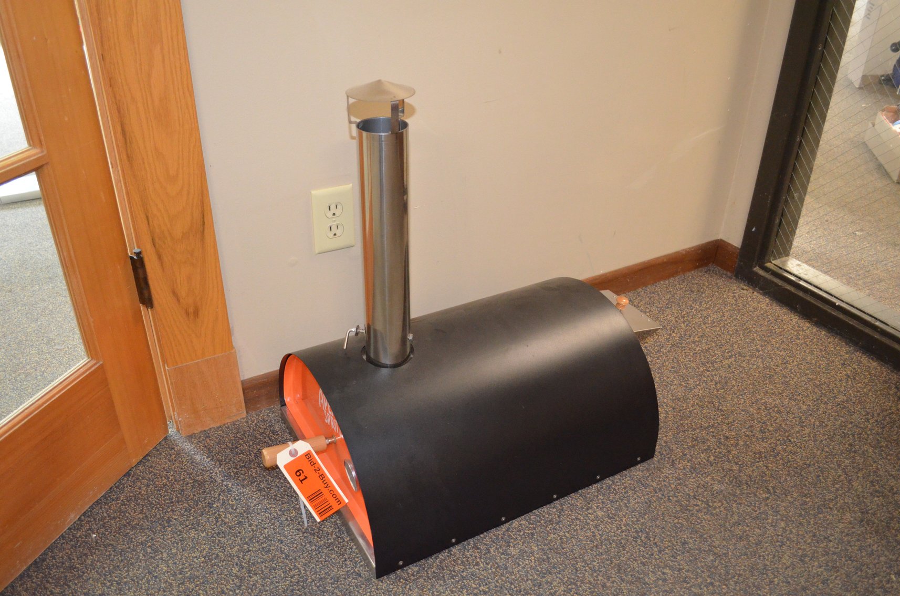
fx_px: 748
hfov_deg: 62.0
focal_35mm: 30
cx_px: 450
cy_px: 298
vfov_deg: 43.4
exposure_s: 1/60
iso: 3200
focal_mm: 20
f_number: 3.8
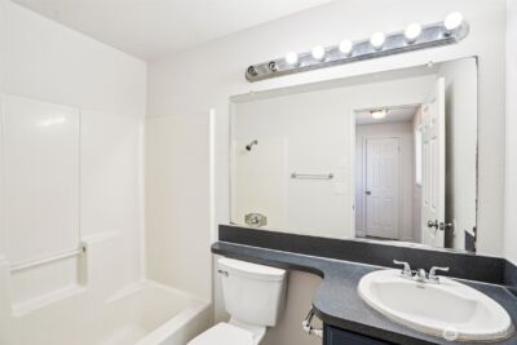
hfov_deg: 96.7
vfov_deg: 73.8
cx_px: 258
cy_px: 172
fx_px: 230
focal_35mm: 16
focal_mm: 16
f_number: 8
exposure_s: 1/25
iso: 400
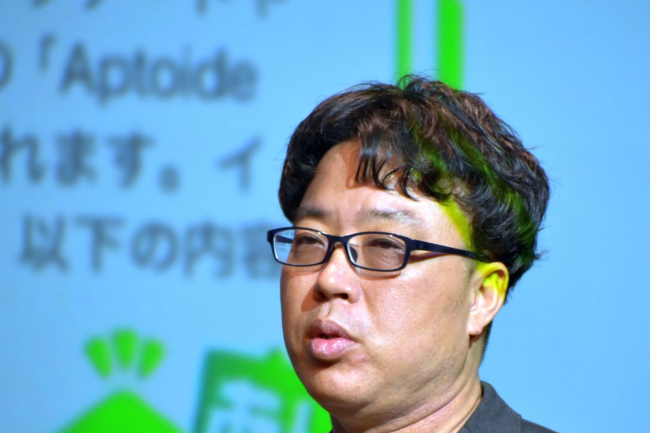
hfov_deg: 4.5
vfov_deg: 3.0
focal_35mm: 460
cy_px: 289
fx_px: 8305
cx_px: 398
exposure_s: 1/125
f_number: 5.6
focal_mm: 220
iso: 1250
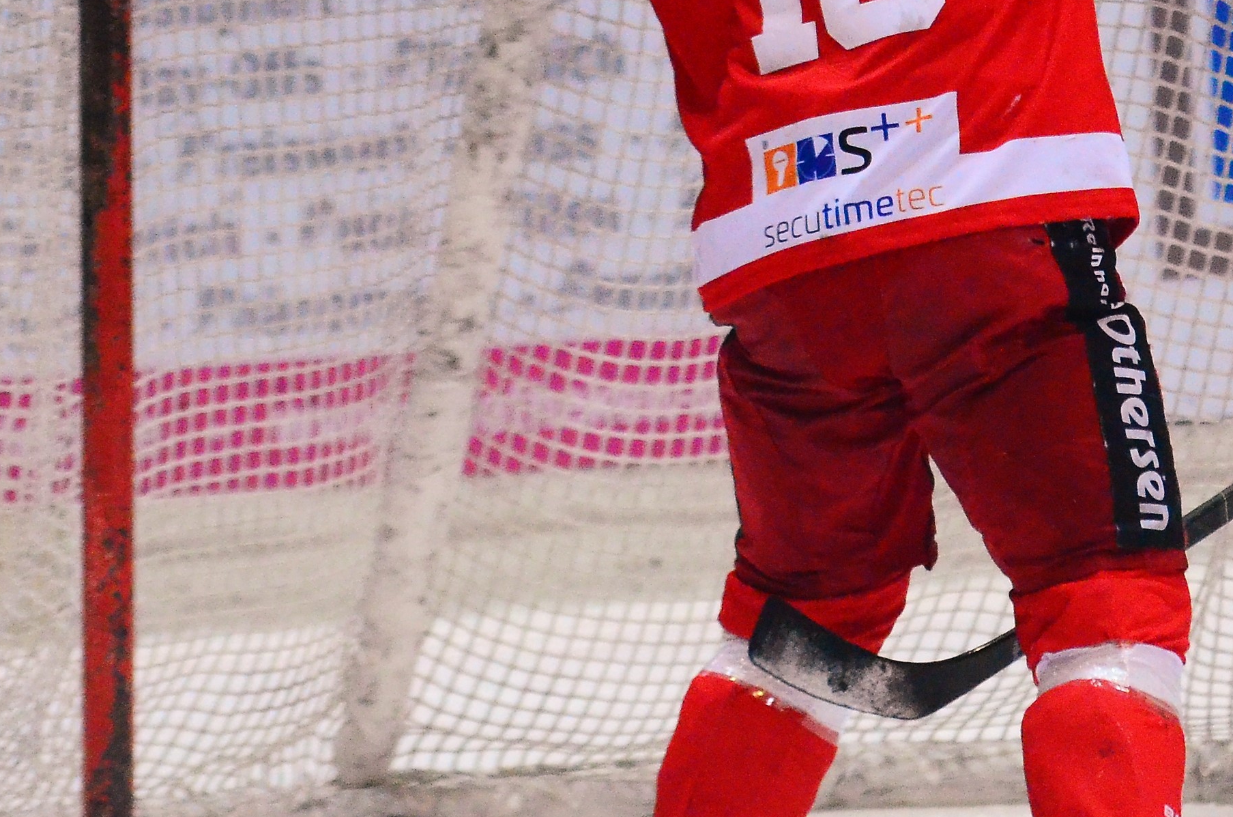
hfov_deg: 2.5
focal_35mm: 818
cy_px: 395
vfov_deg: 1.7
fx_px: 27960
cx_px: 1318
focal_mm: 200
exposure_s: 1/1600
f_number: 4
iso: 3200
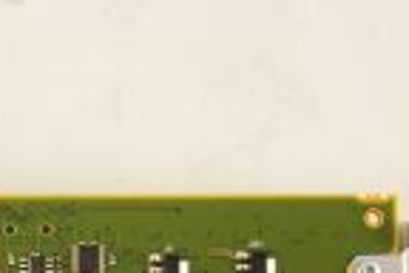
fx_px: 2363
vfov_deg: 6.5
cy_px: 473
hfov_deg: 9.4
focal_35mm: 208
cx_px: -349
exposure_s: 1/125
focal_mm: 50
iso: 1600
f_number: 14
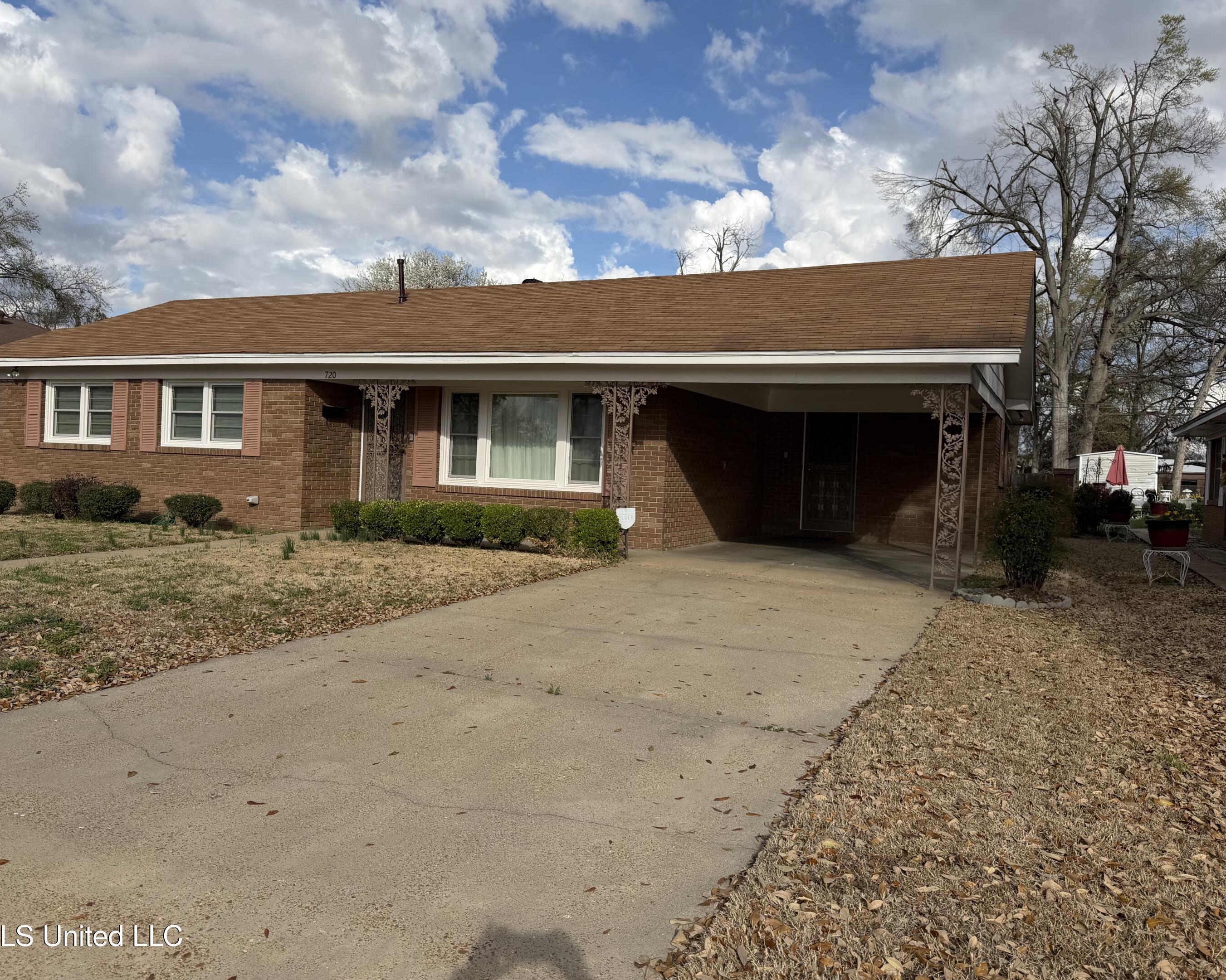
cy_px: 473
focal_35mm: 26
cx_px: 561
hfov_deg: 65.9
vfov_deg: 54.9
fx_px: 943
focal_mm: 6.76
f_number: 1.78
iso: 80
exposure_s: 1/6173
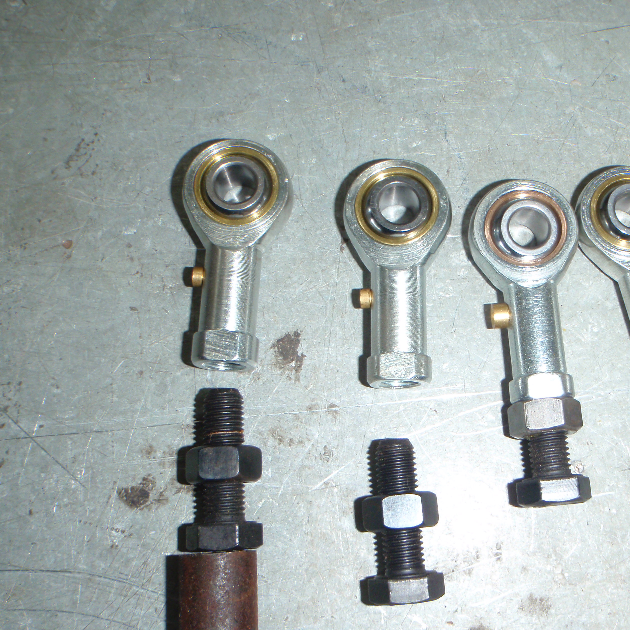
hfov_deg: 42.2
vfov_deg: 42.7
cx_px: 426
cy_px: 370
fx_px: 803
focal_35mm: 39
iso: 100
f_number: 5
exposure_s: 1/30
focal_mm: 5
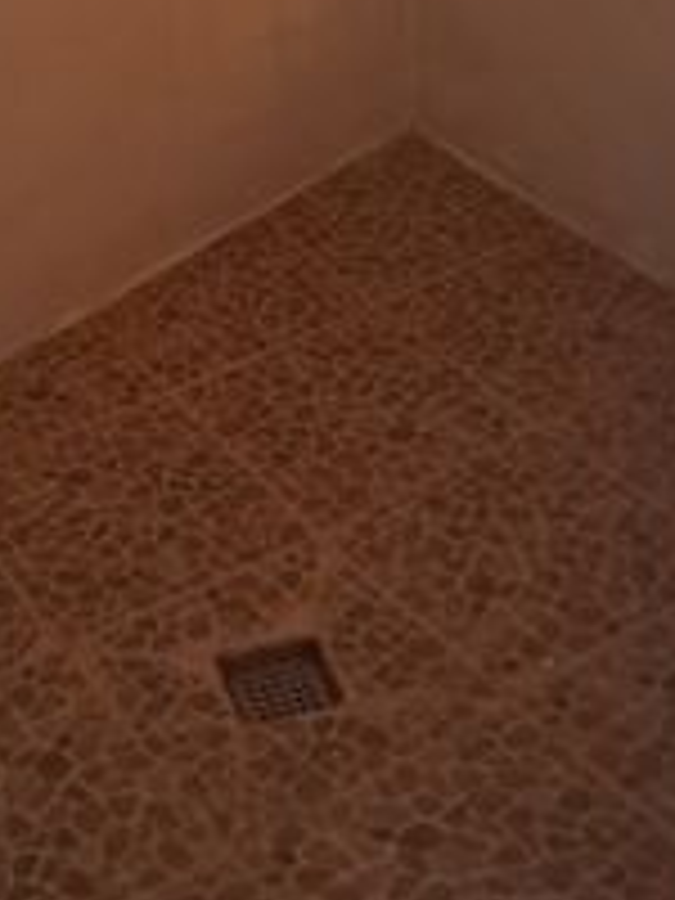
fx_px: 1872
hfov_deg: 20.3
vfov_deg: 24.0
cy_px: -243
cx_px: 191
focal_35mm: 72
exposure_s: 1/33
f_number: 1.8
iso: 800
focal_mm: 4
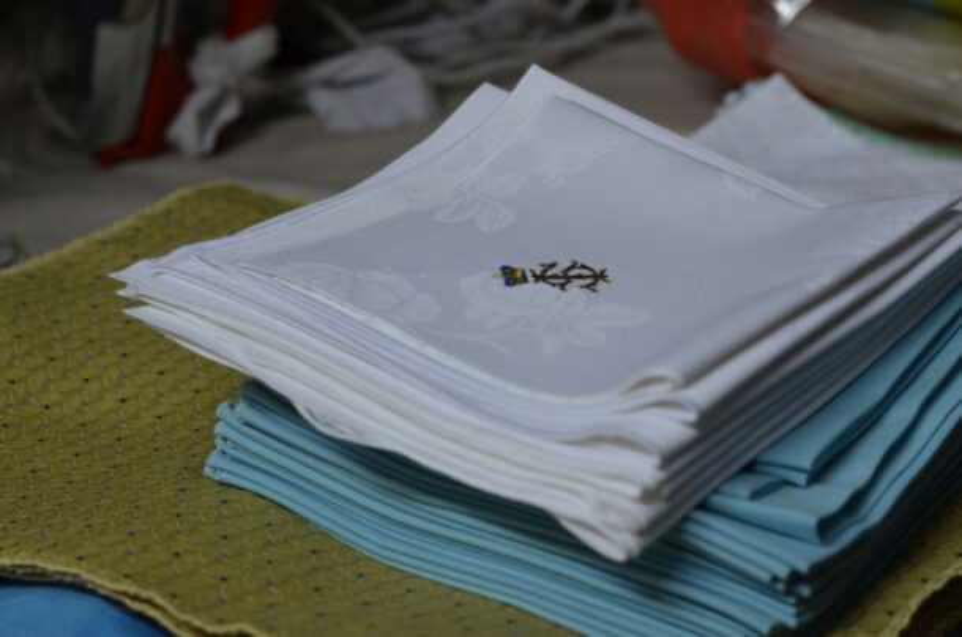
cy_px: 318
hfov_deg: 27.0
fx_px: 2000
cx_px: 481
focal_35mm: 75
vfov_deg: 18.1
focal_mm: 50
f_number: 4
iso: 720
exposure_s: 1/60
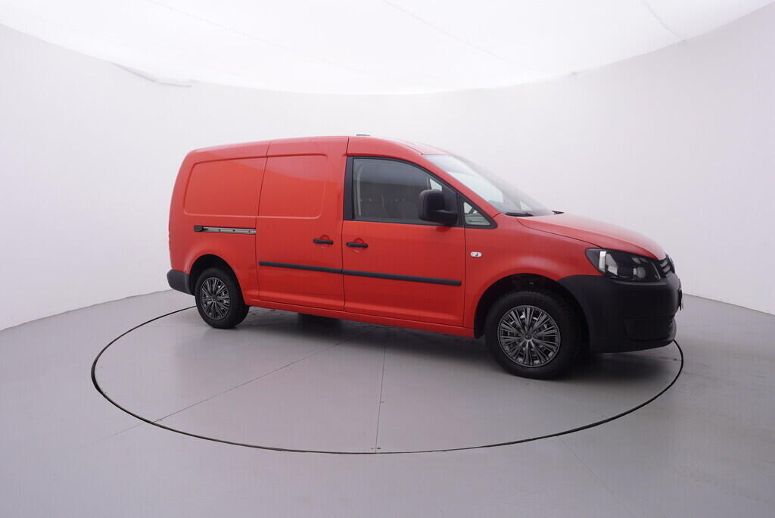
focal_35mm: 22
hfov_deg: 77.3
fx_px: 485
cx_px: 388
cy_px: 259
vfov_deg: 56.2
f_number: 5
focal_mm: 15
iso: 200
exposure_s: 1/80
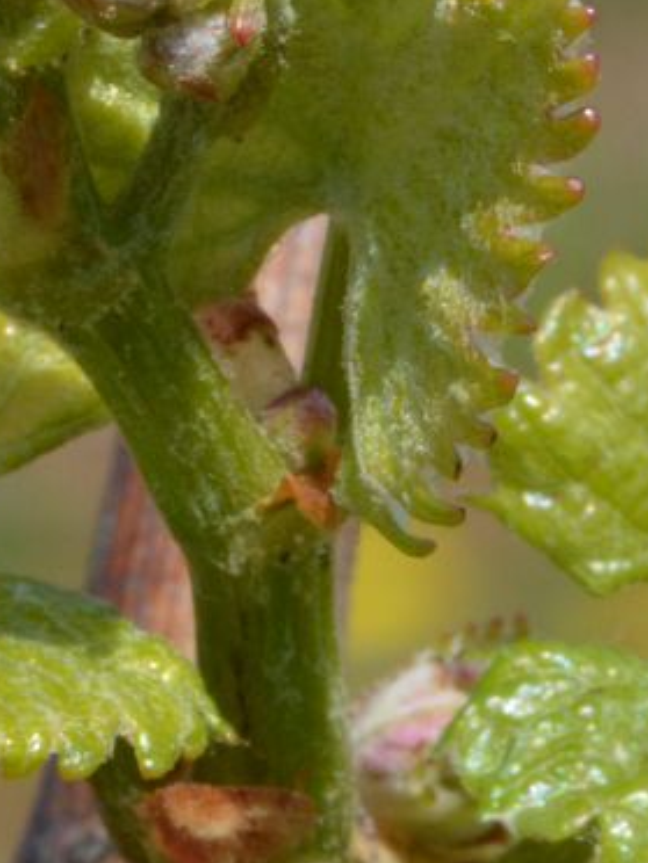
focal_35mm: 347
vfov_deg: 5.7
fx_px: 8661
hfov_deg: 4.3
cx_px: 267
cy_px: 274
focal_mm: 105
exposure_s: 1/125
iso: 1800
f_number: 40
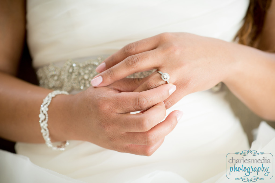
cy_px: 92
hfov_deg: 23.9
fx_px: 649
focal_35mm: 85
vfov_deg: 16.1
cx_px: 138
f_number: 4
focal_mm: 85
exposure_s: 1/80
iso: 640
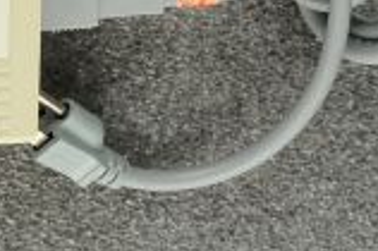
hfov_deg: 15.0
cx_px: -62
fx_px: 1395
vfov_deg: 9.8
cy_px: -178
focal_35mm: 133
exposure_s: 1/125
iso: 800
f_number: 7.1
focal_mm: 35
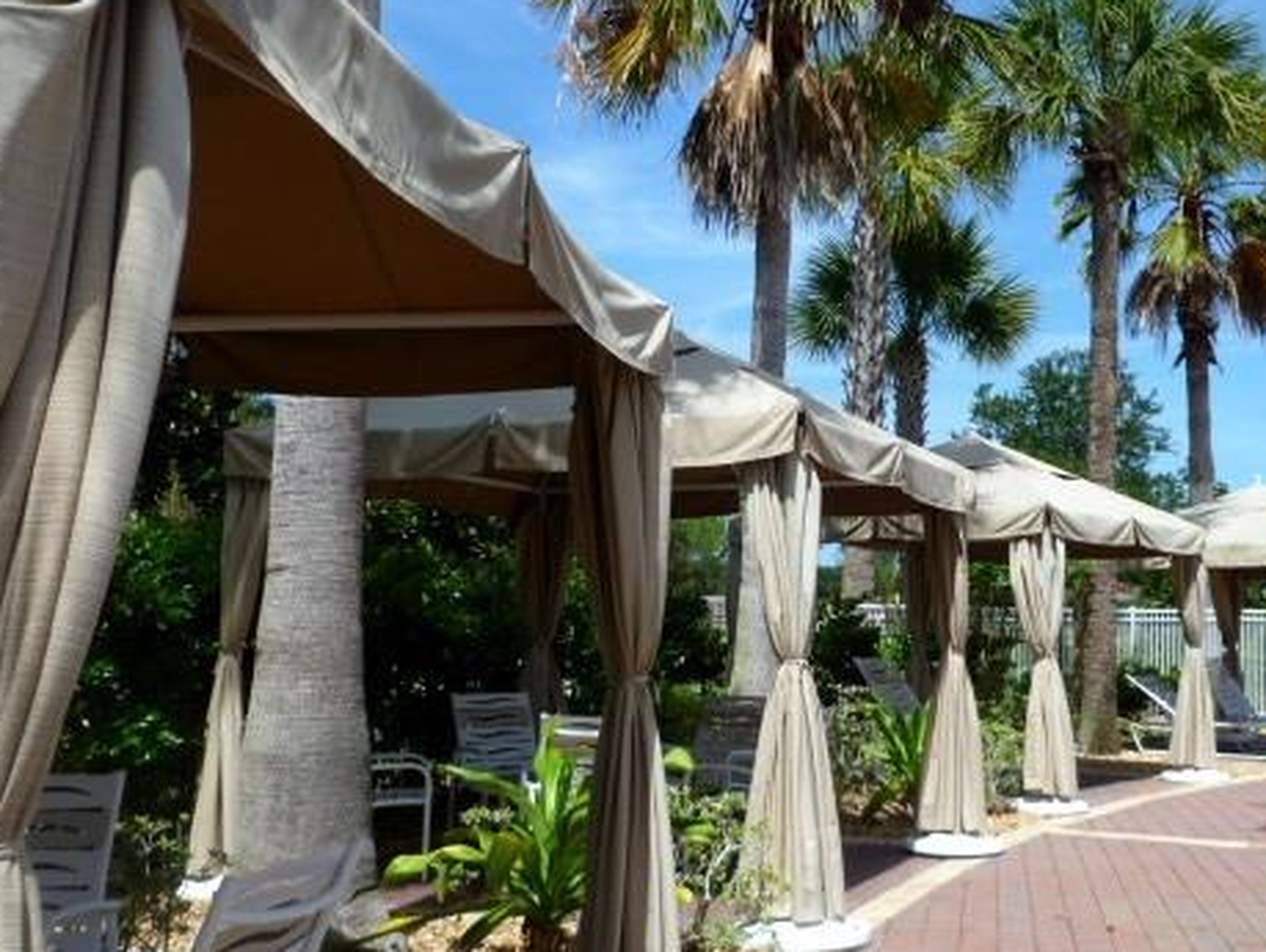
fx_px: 1427
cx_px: 819
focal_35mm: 39
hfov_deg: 47.2
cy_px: 494
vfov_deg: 36.9
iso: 80
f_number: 3.3
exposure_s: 1/640
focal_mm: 5
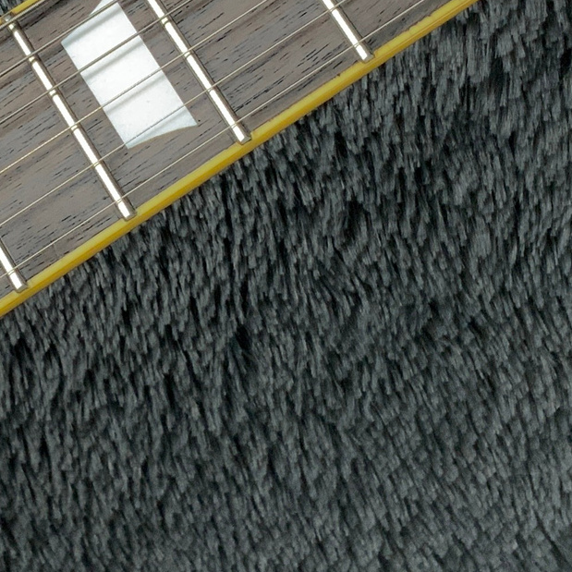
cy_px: 140
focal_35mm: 106
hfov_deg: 16.2
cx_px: 59
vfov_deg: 16.3
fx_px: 1982
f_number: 1.8
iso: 50
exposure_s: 1/100
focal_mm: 3
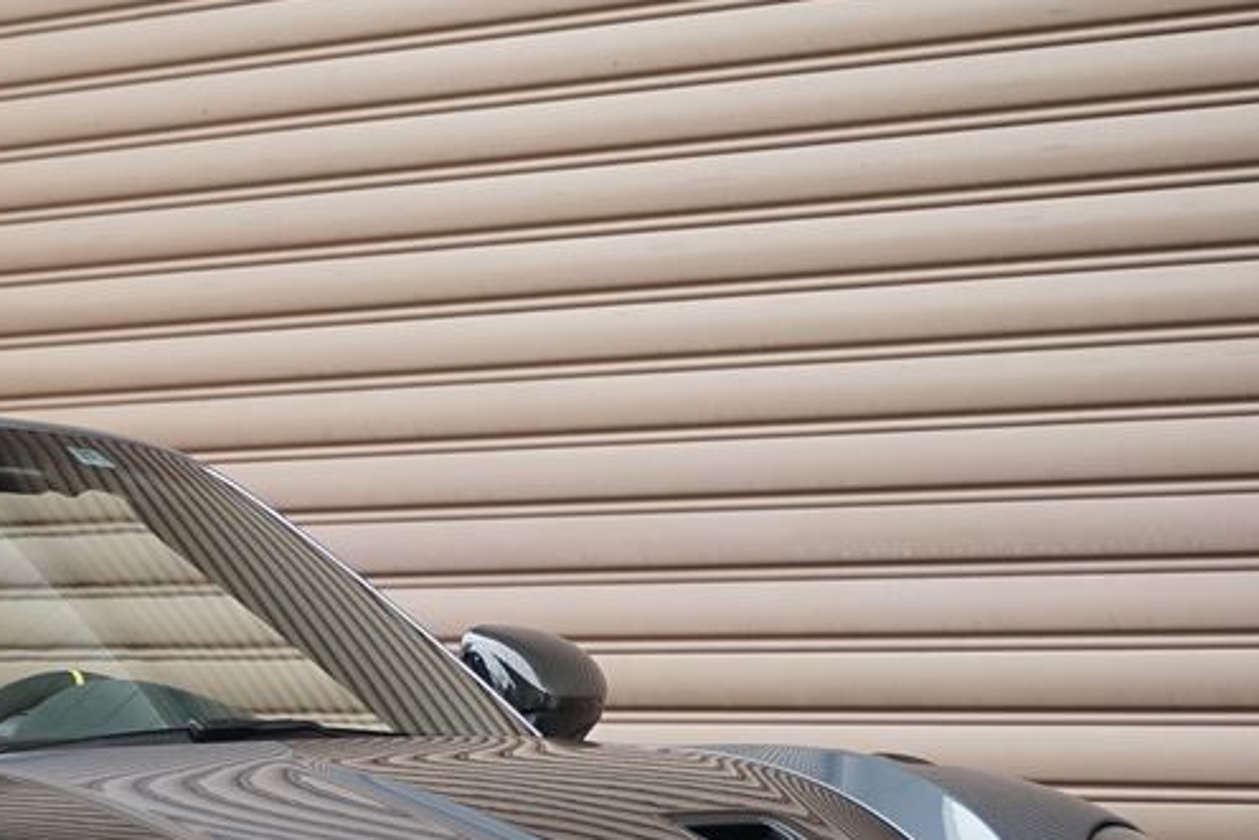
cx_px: -74
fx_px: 6856
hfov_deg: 10.4
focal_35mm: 196
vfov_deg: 7.0
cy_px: 791
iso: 125
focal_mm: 51
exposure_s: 1/80
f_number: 4
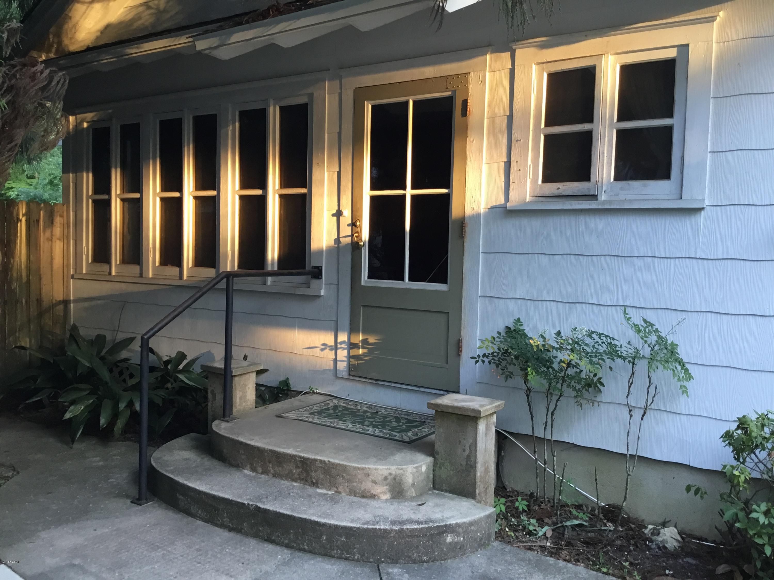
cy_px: 290
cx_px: 387
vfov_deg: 45.4
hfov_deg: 58.4
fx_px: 693
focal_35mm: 31
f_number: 2.4
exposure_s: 1/30
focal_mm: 3.3
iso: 64
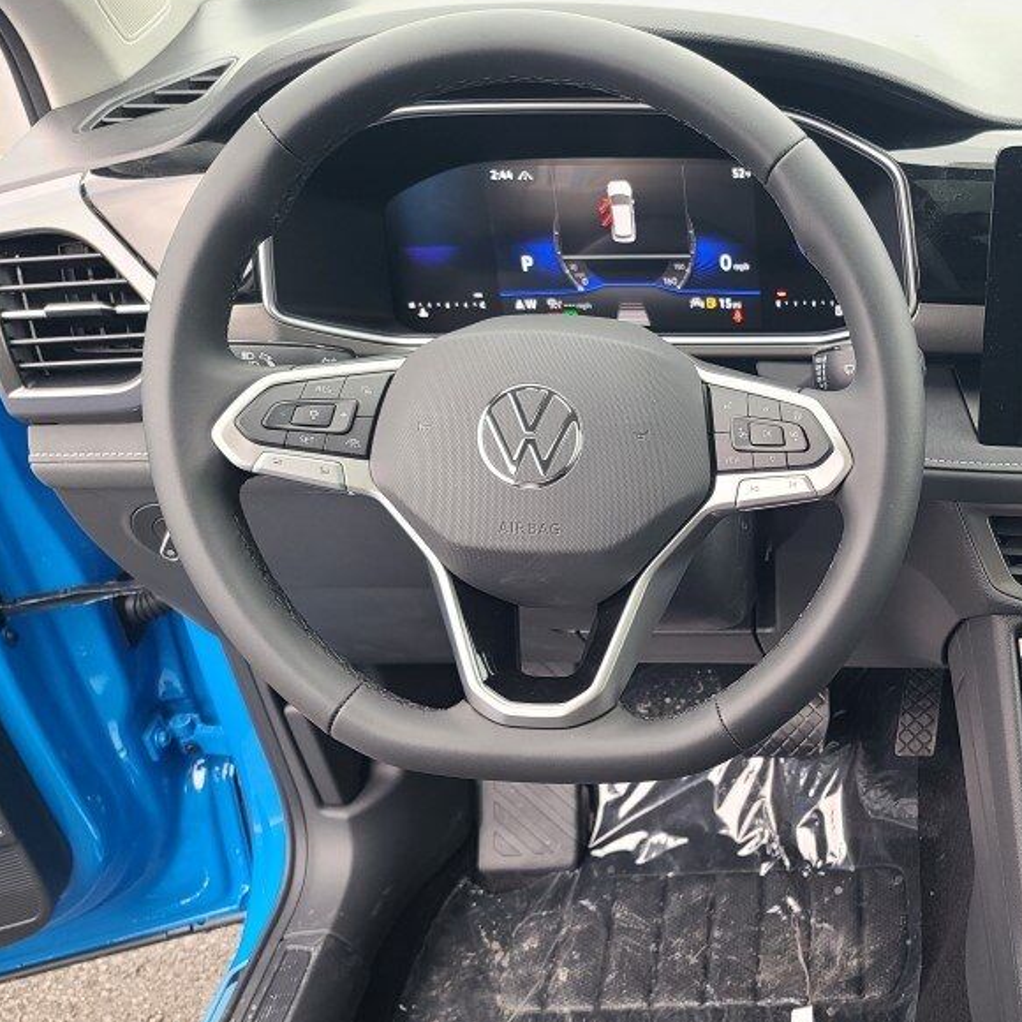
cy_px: 626
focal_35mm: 39
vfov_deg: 42.6
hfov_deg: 40.4
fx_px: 1303
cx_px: 872
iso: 100
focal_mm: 7
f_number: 1.8
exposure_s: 1/60
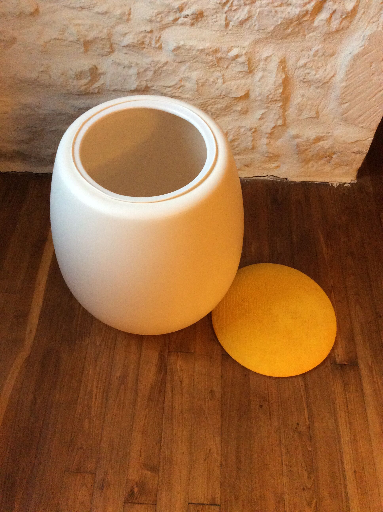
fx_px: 473
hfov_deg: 44.1
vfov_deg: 56.9
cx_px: 192
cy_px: 256
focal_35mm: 32
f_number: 2.4
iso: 250
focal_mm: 3.3
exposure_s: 1/20
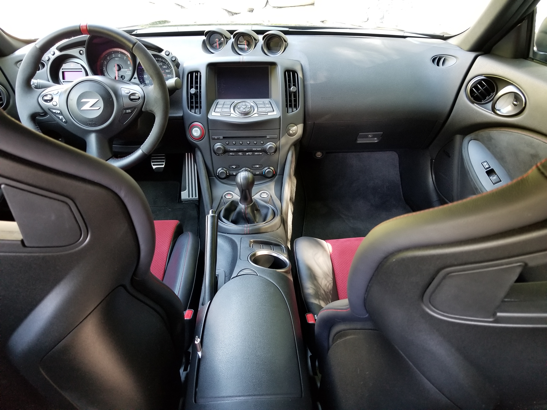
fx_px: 411
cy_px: 205
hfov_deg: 67.3
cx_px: 274
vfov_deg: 53.1
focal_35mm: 26
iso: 200
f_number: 1.7
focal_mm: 4.25
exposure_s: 1/23
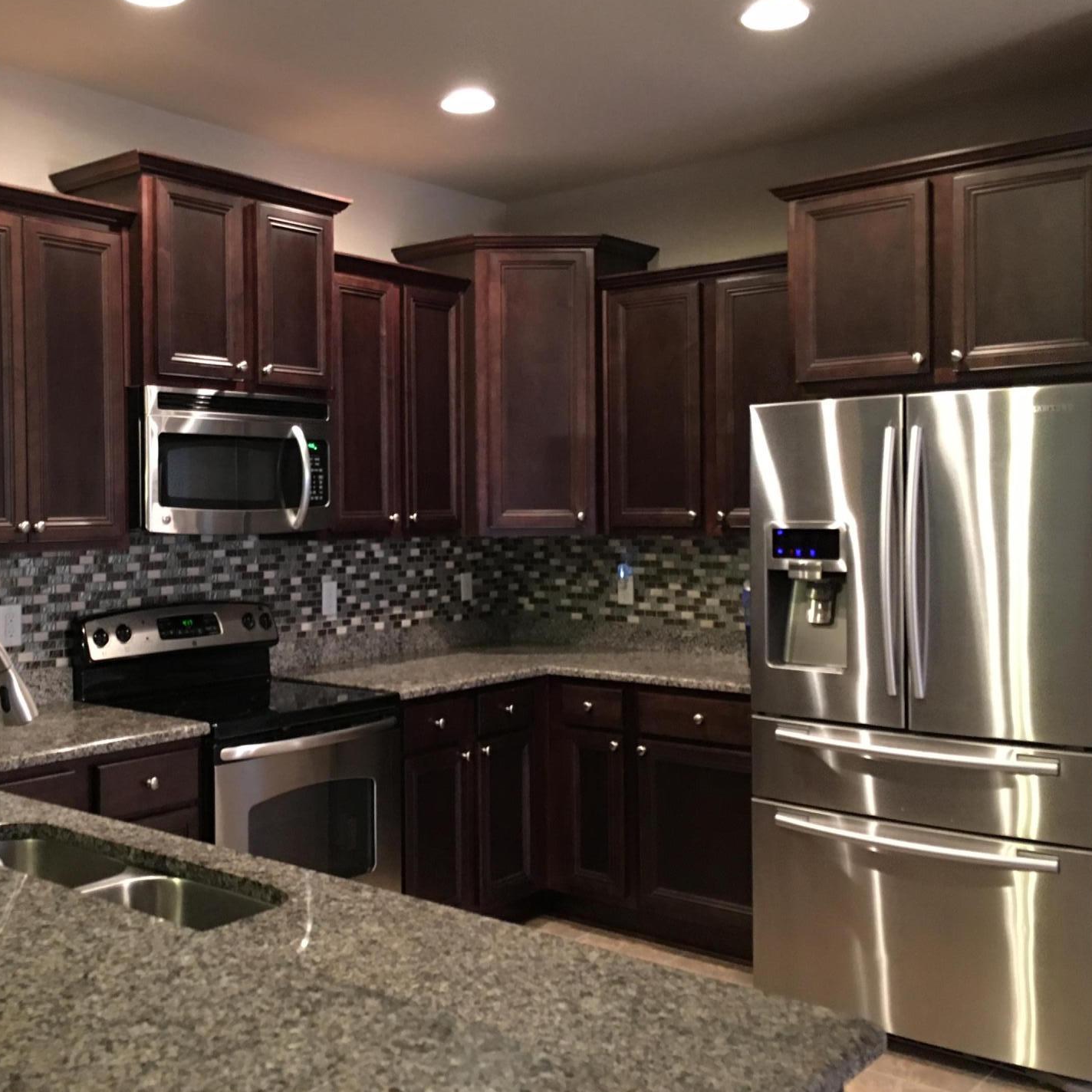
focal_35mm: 36
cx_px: 370
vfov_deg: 46.0
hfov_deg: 45.4
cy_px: 532
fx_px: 1285
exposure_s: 1/4
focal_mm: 4.15
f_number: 2.2
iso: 100
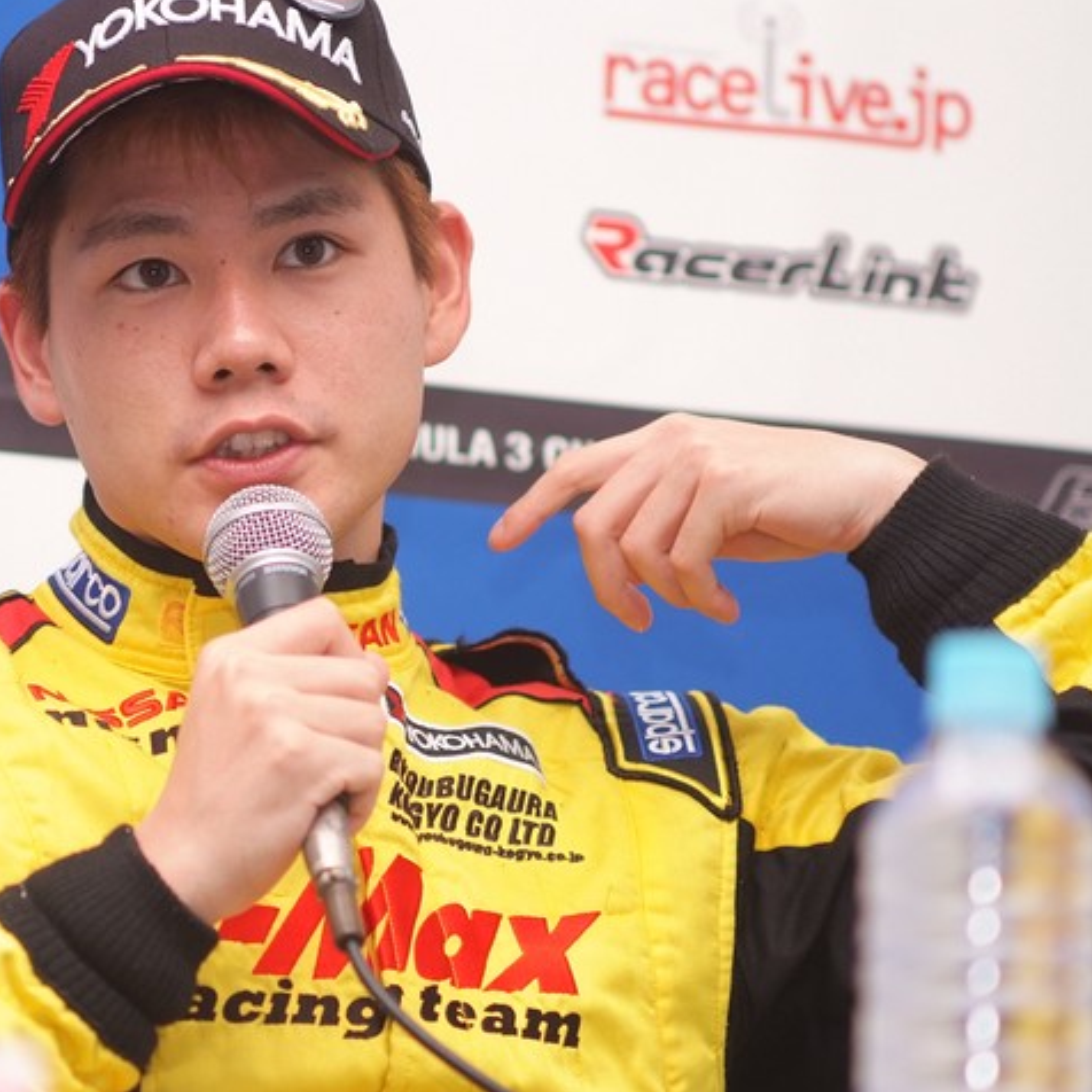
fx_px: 7245
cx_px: 271
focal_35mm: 203
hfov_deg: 8.6
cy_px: 544
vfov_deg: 8.6
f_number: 2.5
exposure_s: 1/250
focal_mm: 105
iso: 400
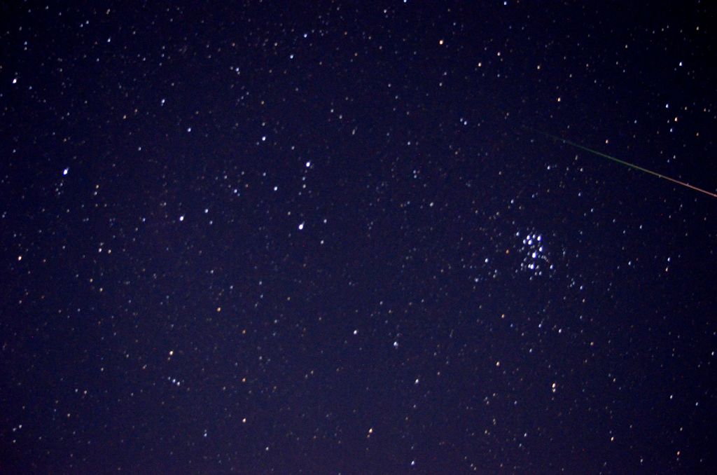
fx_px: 1640
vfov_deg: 16.5
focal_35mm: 82
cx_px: 358
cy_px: 238
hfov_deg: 24.7
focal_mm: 55
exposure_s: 30
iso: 3200
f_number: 4.5
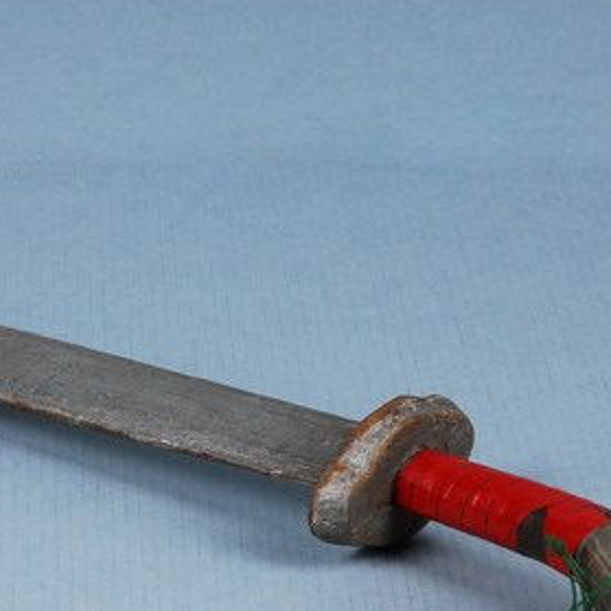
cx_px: 142
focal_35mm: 205
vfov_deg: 8.5
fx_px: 4094
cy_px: 460
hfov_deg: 8.5
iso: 100
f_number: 11
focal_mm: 70
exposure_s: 1/160
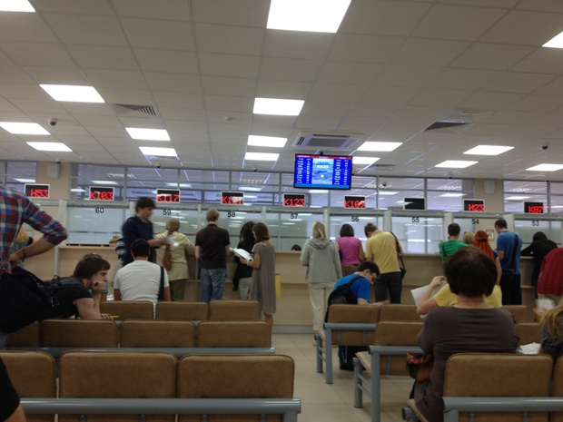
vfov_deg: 40.7
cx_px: 282
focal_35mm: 35
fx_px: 569
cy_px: 211
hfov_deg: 52.6
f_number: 2.4
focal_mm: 4.28
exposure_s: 1/20
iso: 64
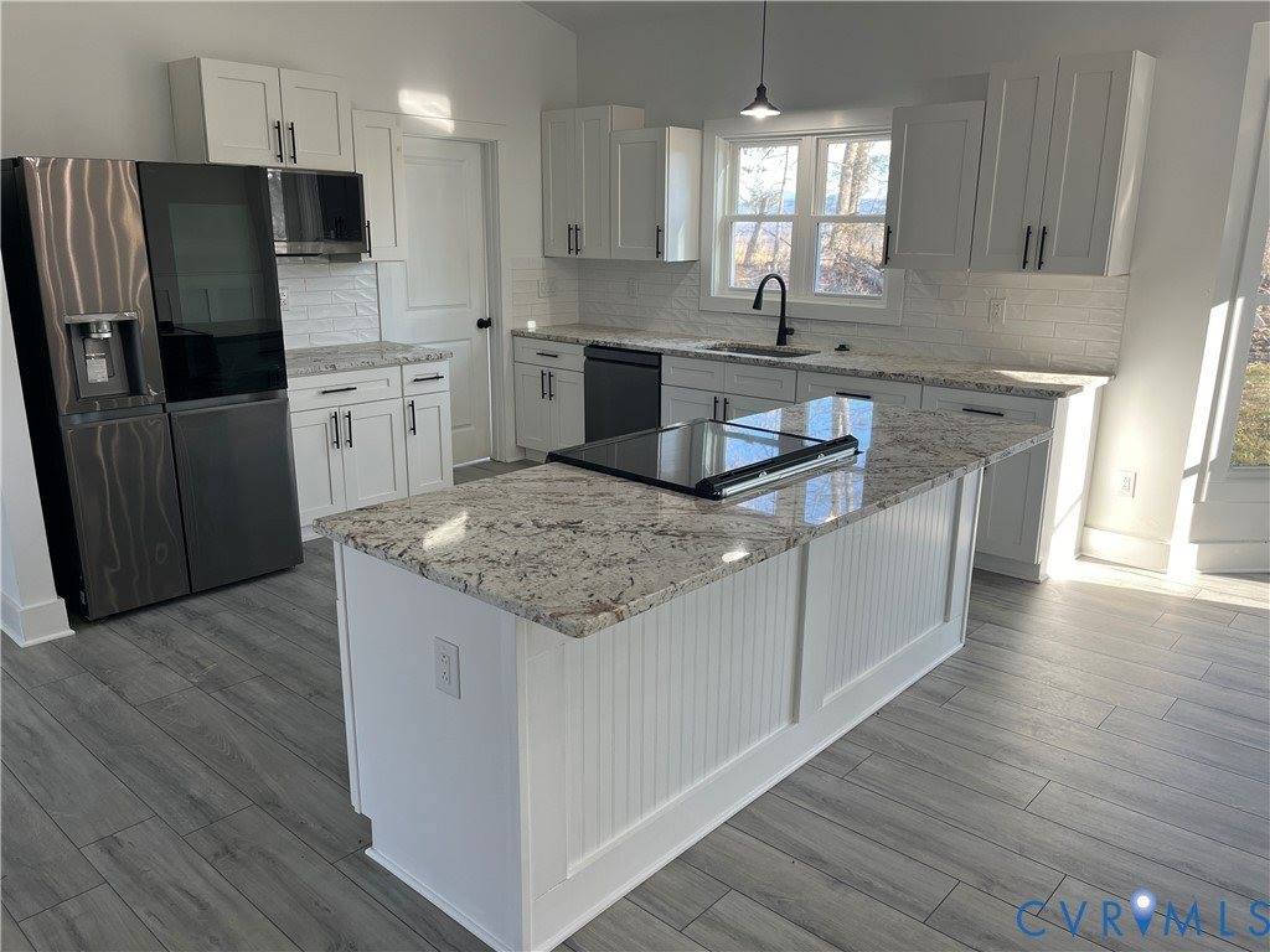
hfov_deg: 67.3
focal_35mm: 26
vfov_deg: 53.1
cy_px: 476
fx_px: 954
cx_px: 635
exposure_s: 1/120
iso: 64
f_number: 1.6
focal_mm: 5.1
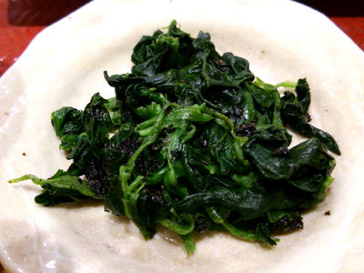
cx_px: 182
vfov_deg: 46.8
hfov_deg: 60.0
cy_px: 136
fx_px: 315
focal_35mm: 30
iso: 125
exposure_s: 1/44
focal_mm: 4.06
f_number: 1.94
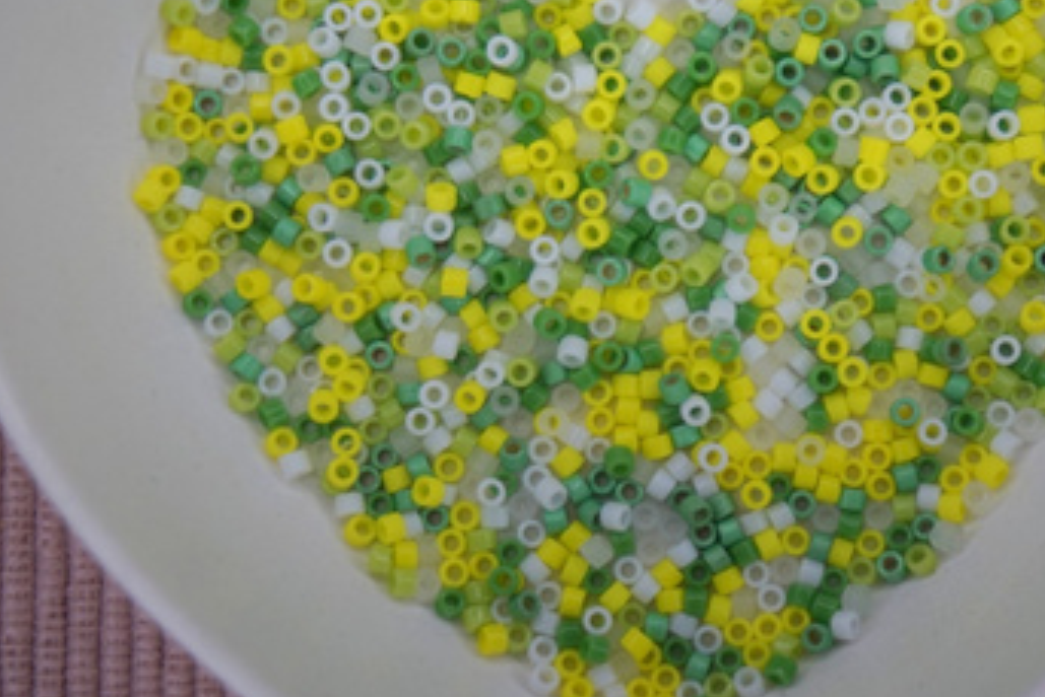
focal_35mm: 85
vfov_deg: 16.2
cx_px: 646
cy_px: 320
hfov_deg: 23.9
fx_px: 2458
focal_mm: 43
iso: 320
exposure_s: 1/80
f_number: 5.6
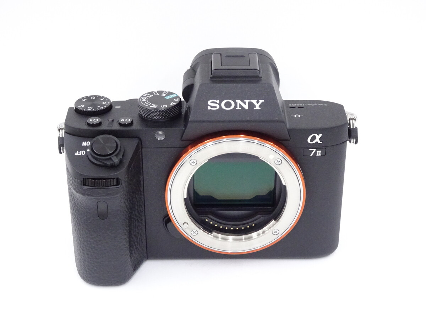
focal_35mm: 68
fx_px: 837
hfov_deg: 28.6
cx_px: 213
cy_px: 160
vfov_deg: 21.6
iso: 1000
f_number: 4.5
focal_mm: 11.66
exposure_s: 1/80
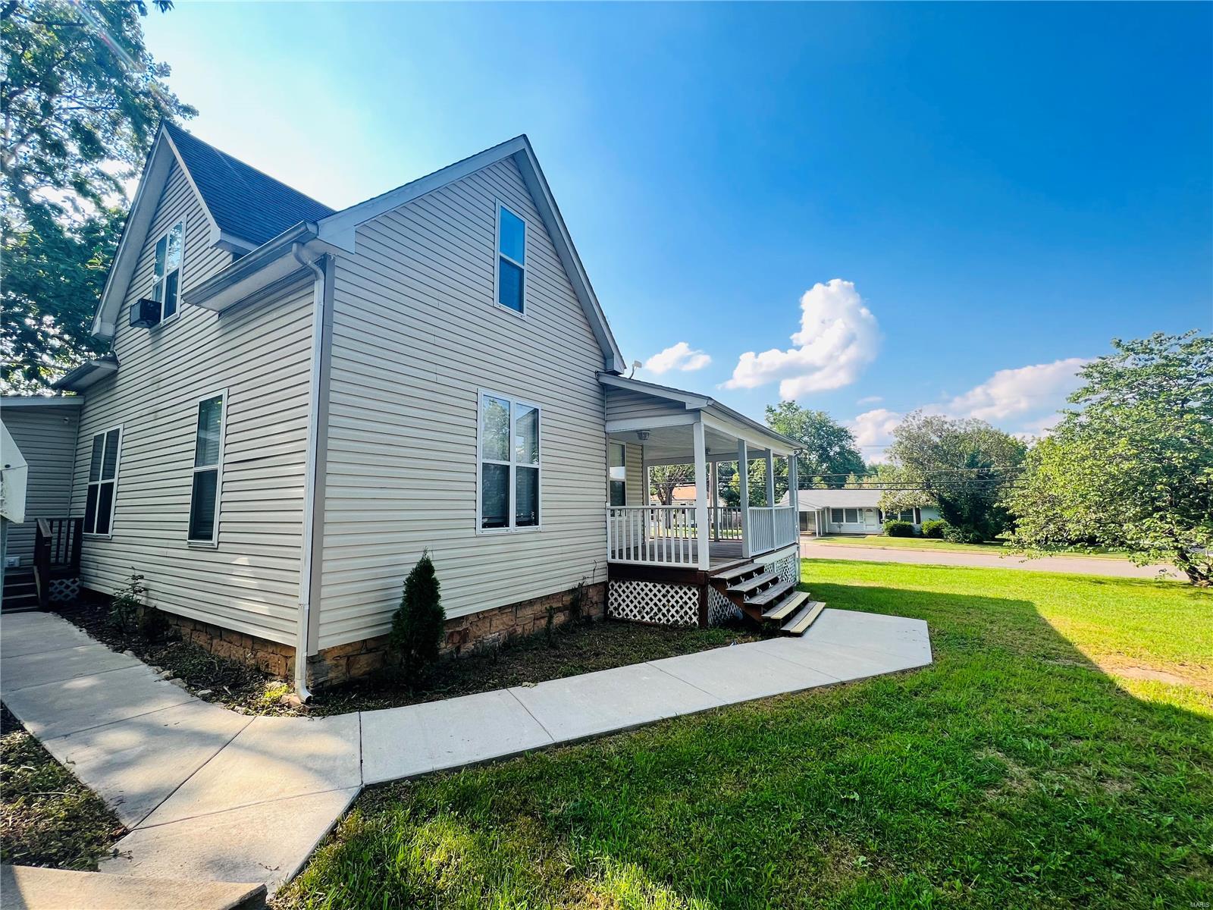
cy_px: 455
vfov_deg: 89.9
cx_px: 606
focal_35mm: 13
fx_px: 456
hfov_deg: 106.2
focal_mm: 1.57
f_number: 1.8
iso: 32
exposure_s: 1/385
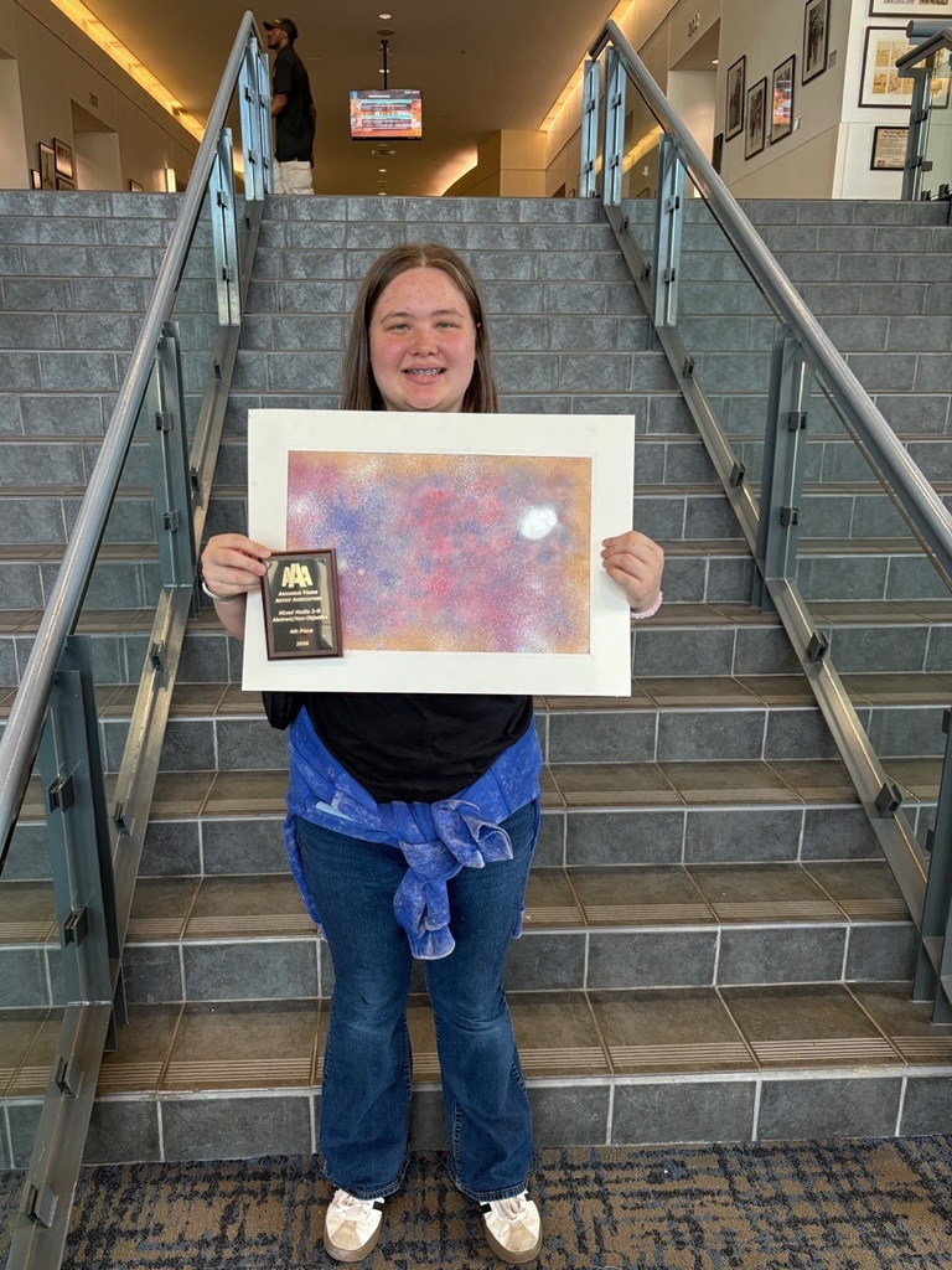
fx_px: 953
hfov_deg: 53.1
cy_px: 635
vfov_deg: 67.3
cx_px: 476
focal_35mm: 26
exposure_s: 1/60
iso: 160
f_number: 1.6
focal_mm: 5.96
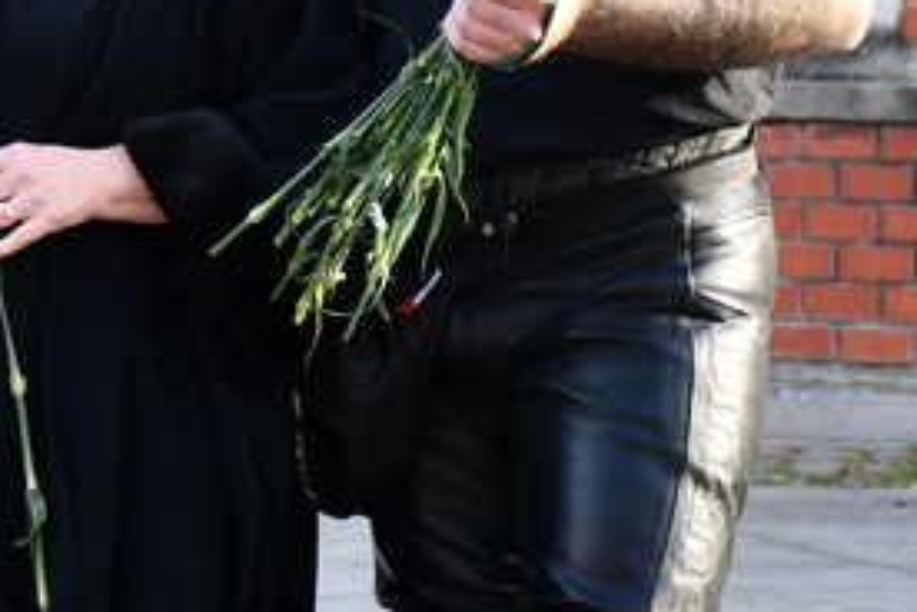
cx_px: -289
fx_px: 7361
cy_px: -158
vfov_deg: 4.7
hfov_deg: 7.1
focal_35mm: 289
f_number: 4.8
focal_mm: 52
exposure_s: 1/250
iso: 500
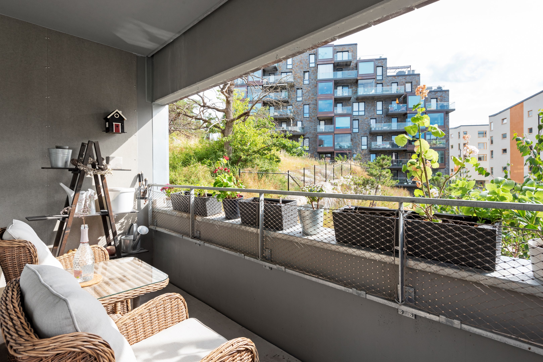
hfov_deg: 86.9
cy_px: 181
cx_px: 272
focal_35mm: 19
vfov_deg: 64.6
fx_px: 287
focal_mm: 19
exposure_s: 1/125
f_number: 11
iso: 250
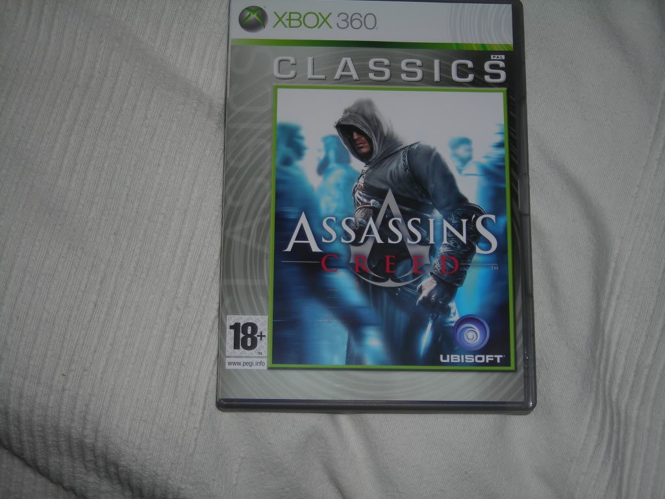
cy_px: 250
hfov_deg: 29.8
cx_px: 332
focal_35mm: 65
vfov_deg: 22.6
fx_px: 1249
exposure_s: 1/60.1
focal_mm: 10.8
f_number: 3.9
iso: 50
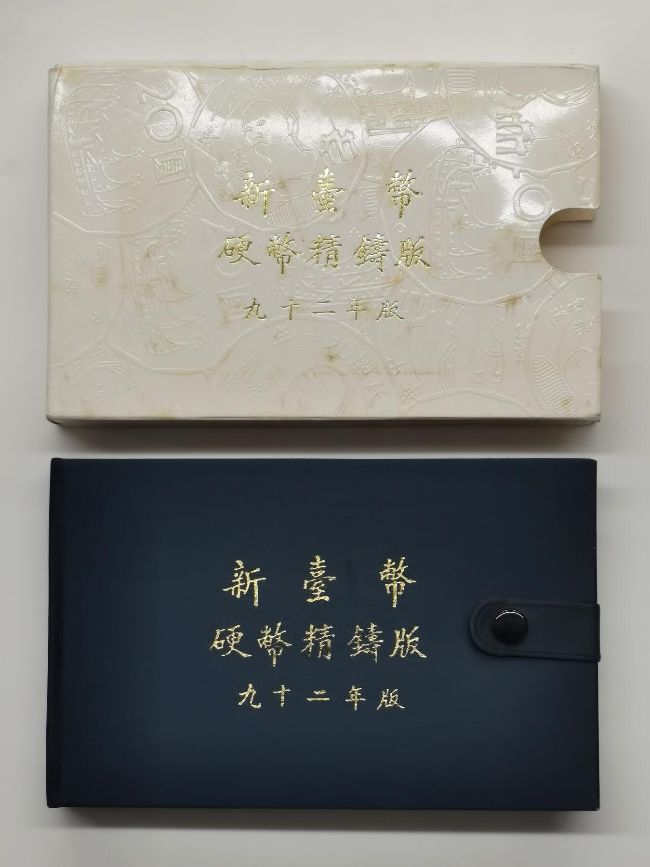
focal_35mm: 81
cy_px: 434
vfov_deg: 24.1
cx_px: 325
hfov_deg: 18.2
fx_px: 2029
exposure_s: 1/100
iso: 160
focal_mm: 7.48
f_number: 16
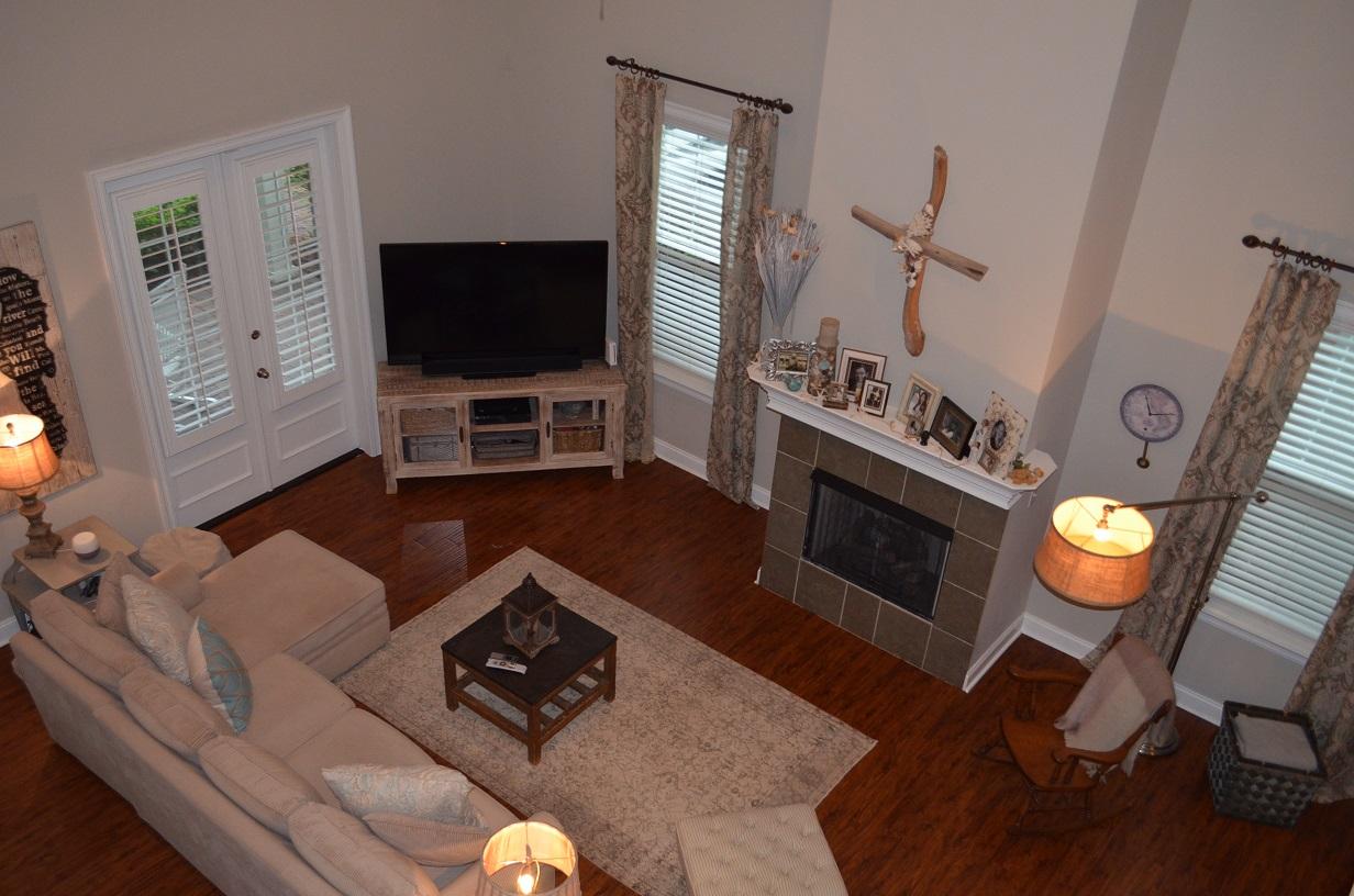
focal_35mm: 33
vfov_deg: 39.8
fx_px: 1239
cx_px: 677
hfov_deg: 57.3
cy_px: 448
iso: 1000
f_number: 3.8
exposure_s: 1/60
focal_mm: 22
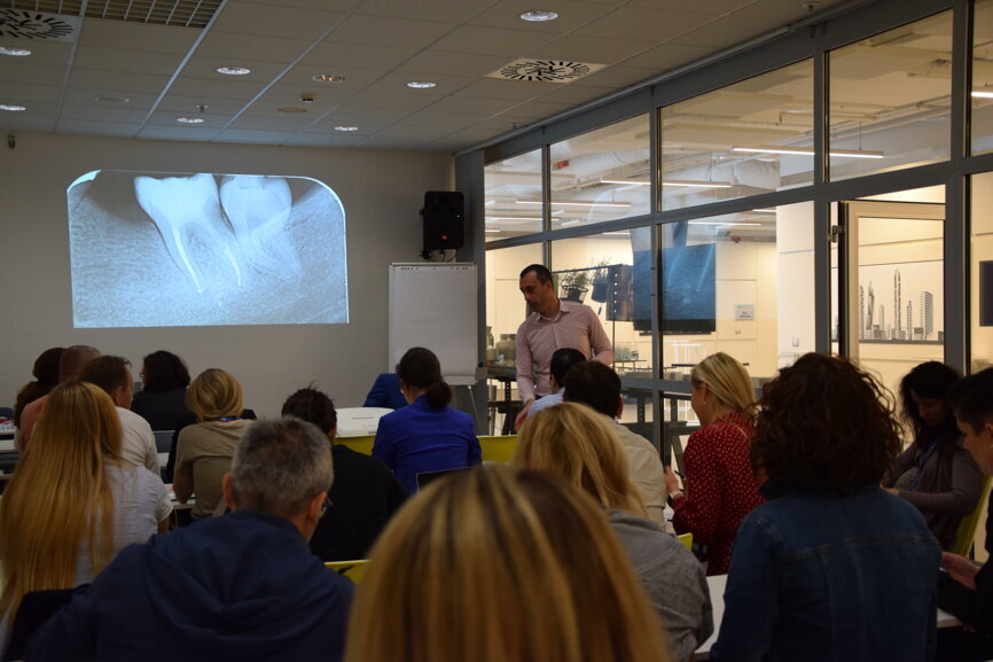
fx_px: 1158
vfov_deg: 31.9
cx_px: 496
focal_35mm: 42
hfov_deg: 46.4
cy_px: 331
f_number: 4
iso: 1000
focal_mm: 28
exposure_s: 1/60
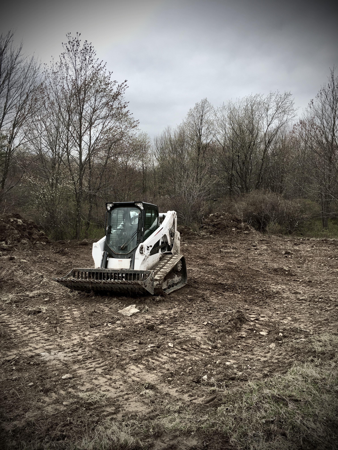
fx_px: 378
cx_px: 169
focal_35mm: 29
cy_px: 225
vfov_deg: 61.7
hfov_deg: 48.2
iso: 25
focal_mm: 4.15
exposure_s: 1/884
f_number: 2.2
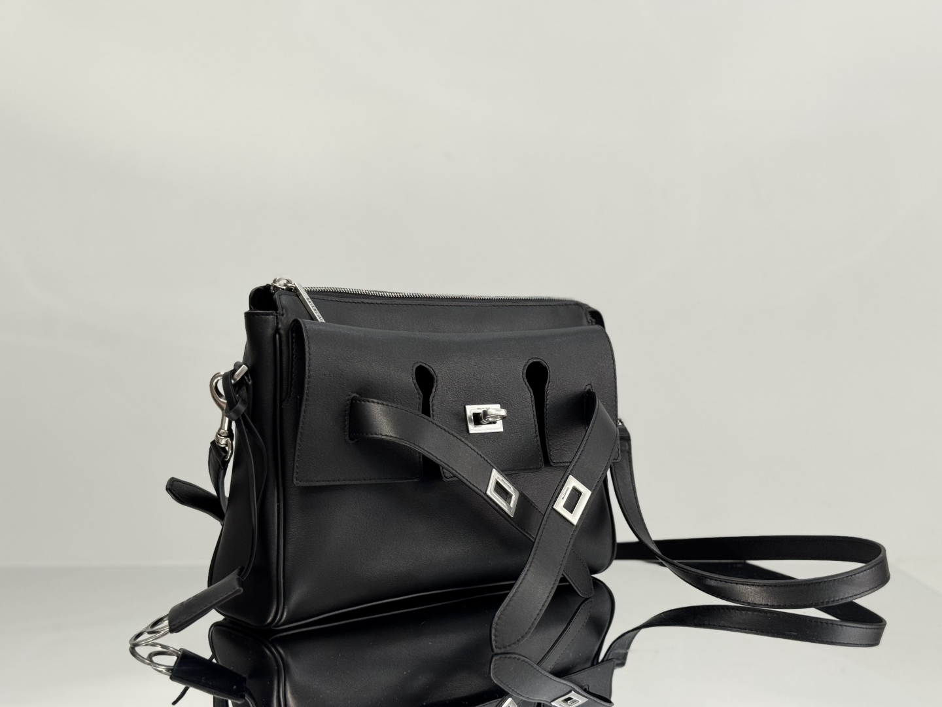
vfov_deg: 30.3
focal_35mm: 48
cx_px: 471
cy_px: 354
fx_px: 1306
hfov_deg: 39.7
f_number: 1.78
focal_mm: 6.76
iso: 80
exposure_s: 1/50
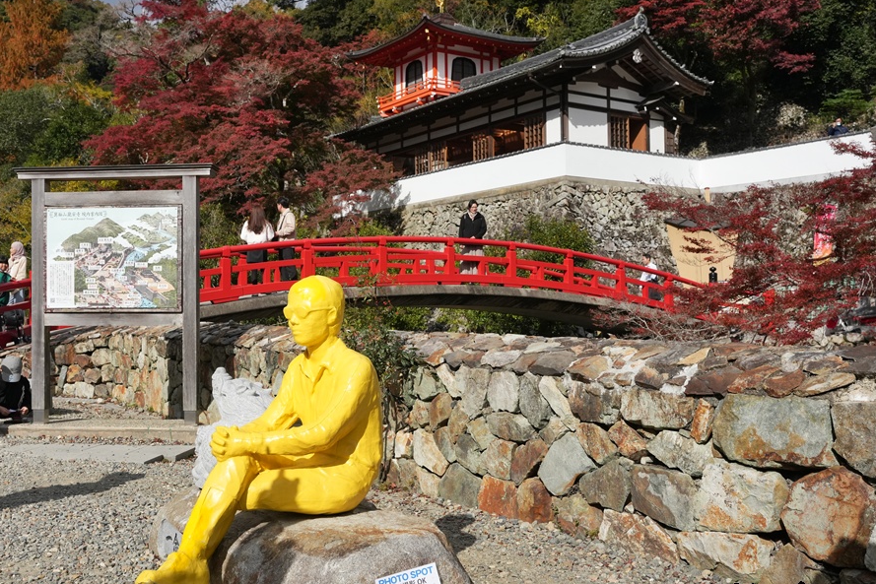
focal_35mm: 38
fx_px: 936
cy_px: 306
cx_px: 382
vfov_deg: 34.7
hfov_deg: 50.0
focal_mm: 33.4
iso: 1600
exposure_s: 1/8000
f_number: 8
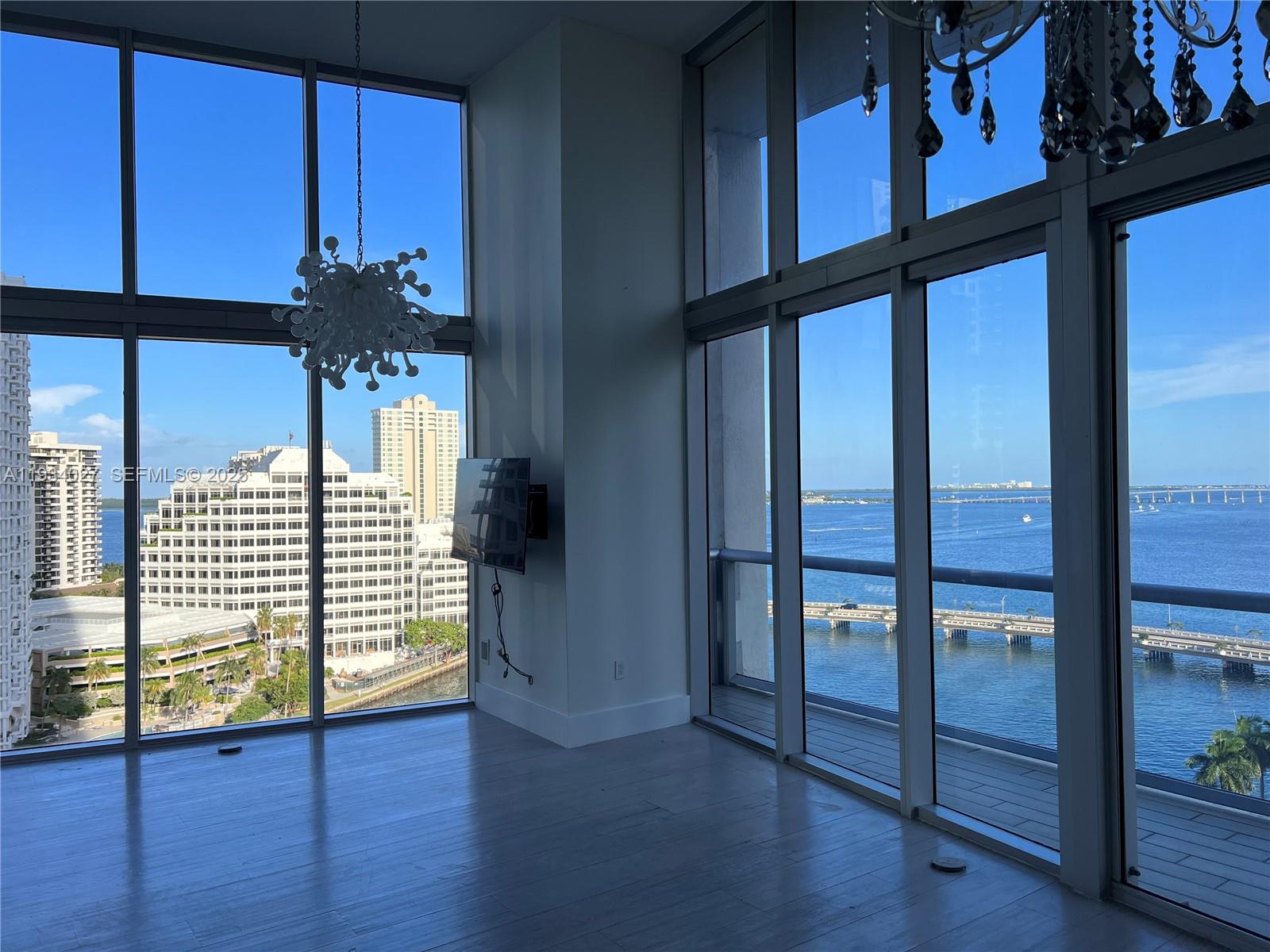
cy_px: 476
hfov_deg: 67.3
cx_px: 635
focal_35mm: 26
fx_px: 954
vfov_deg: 53.1
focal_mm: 5.7
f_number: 1.5
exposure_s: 1/743
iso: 50
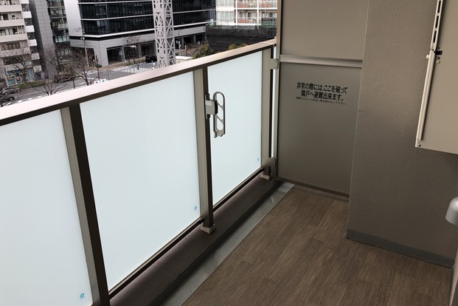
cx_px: 223
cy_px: 136
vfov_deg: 43.5
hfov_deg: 61.9
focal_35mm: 30
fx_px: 382
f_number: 1.8
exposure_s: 1/111
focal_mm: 3.99
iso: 20
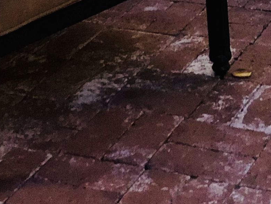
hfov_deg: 14.1
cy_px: -177
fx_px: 1073
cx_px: 288
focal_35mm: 137
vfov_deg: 10.2
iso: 160
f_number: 1.8
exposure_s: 1/4
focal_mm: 4
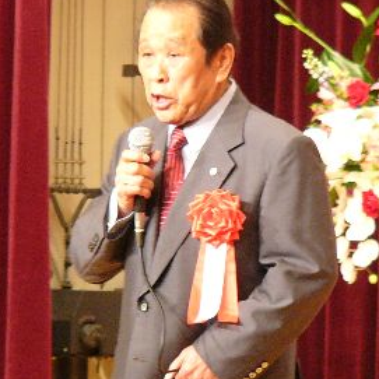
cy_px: 239
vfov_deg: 4.8
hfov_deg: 4.8
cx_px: 200
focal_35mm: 365
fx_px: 4521
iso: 200
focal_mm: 29.1
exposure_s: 1/15
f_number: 2.8
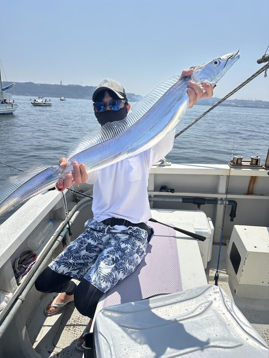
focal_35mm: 24
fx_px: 249
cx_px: 134
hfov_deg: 56.8
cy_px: 179
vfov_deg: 71.6
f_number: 1.78
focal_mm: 6.86
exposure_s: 1/7576
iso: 80
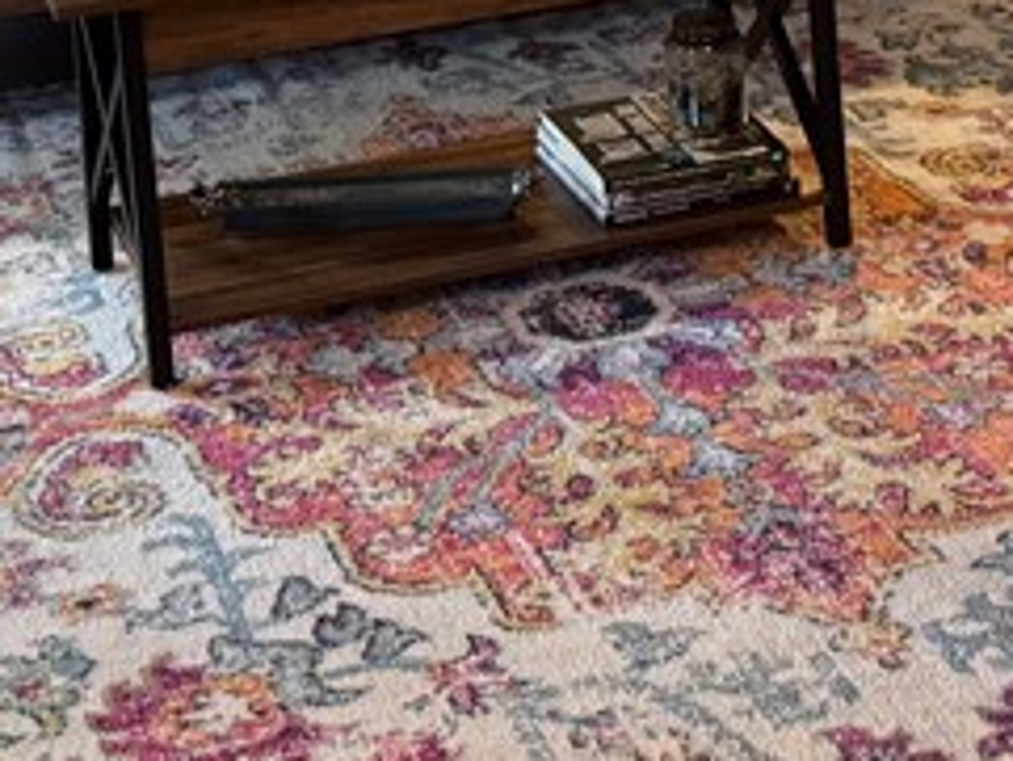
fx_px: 2986
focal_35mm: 102
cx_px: 664
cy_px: -362
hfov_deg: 19.2
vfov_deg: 13.7
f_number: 1.78
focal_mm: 6.76
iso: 400
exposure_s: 1/60
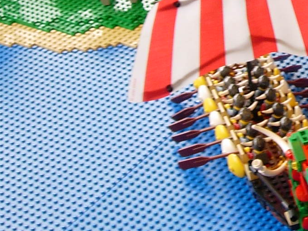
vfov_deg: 11.3
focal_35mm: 128
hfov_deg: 14.7
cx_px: 407
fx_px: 1139
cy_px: -48
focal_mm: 7.8
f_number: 2.8
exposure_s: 1/50.7
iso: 79
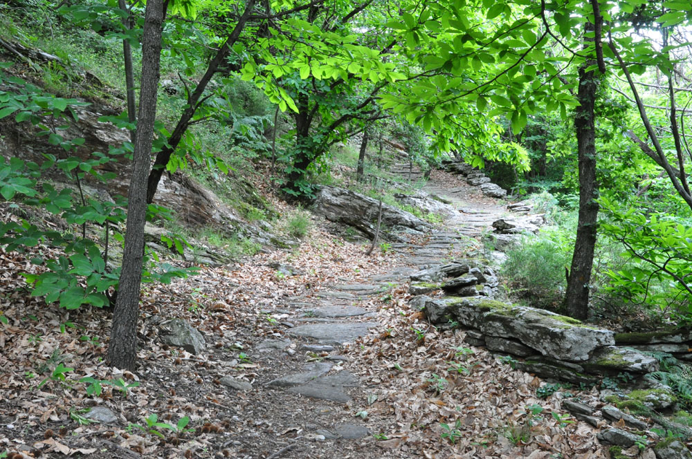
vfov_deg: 39.9
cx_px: 346
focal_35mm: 33
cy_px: 230
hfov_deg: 57.3
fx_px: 634
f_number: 11
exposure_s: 1/40
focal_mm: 22
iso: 1000
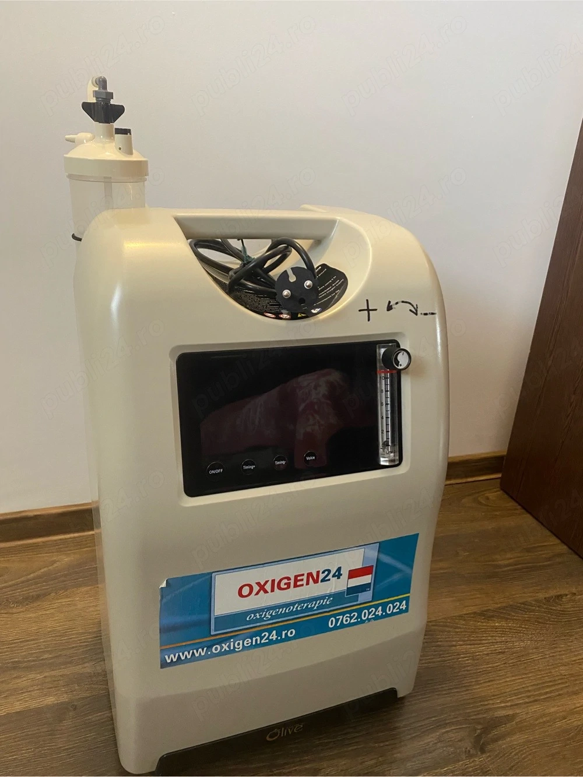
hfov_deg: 53.0
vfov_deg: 67.3
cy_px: 388
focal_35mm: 26
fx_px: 584
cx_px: 292
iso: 400
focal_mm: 4.25
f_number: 1.8
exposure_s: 1/50
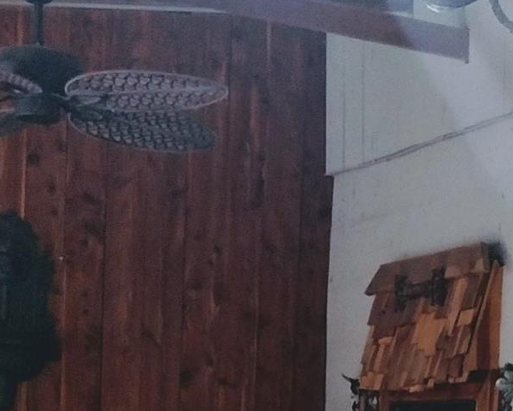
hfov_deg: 14.2
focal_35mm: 135
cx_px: 441
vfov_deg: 10.3
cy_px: 900
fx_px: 2050
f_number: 1.7
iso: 145
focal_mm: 4.71
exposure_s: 1/120
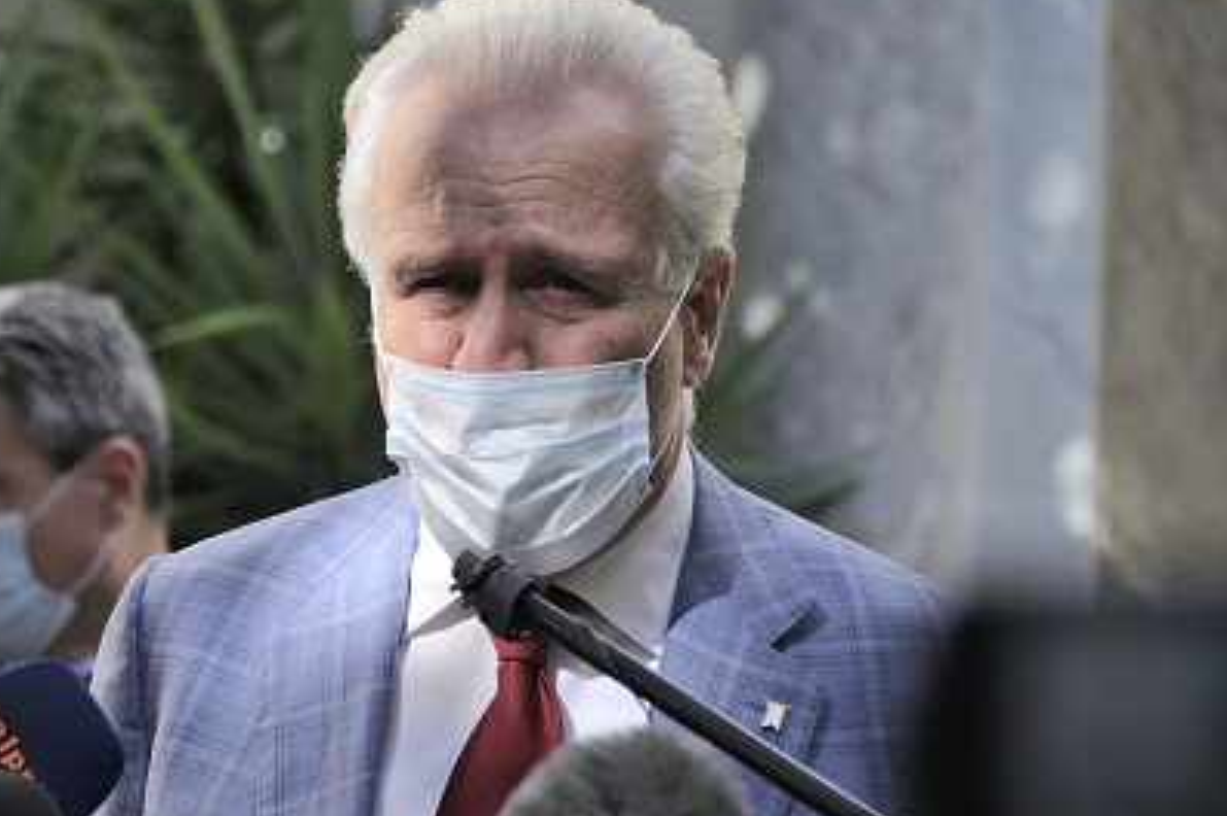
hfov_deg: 11.6
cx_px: 457
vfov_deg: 7.7
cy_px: 445
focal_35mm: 177
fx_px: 6028
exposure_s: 1/400
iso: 400
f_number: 5.6
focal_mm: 135
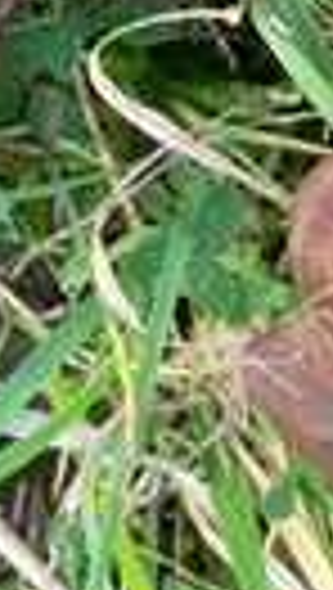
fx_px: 1455
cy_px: -36
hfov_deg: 12.5
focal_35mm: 93
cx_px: -130
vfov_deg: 21.8
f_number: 1.8
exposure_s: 1/121
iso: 80
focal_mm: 3.99
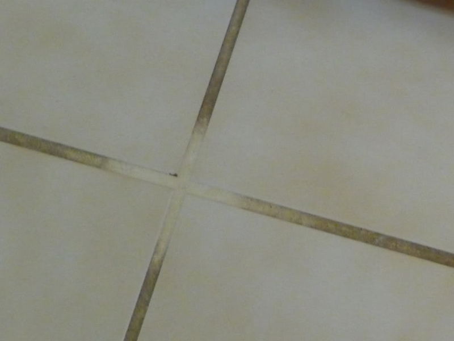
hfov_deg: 16.3
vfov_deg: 12.2
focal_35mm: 121
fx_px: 1587
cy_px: 170
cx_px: 227
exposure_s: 1/25
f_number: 4.6
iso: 800
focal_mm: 12.2
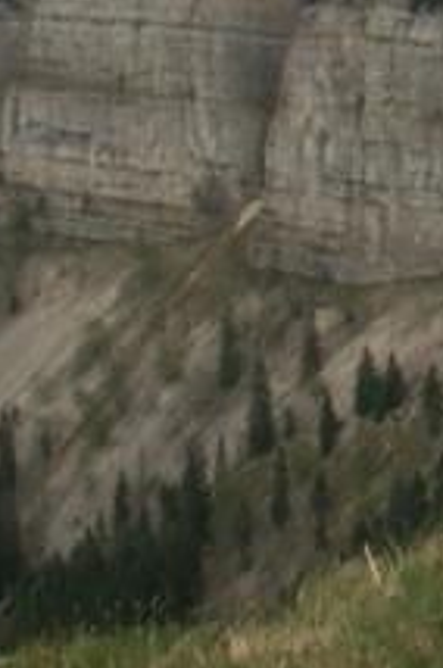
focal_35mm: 109
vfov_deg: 18.4
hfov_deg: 11.8
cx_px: 714
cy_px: 47
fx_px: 2018
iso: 50
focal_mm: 5.86
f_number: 4.5
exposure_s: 1/100
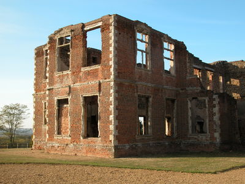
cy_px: 92
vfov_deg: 31.5
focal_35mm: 46
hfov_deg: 41.2
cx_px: 122
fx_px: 326
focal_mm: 11.6
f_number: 5.3
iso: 100
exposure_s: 1/190
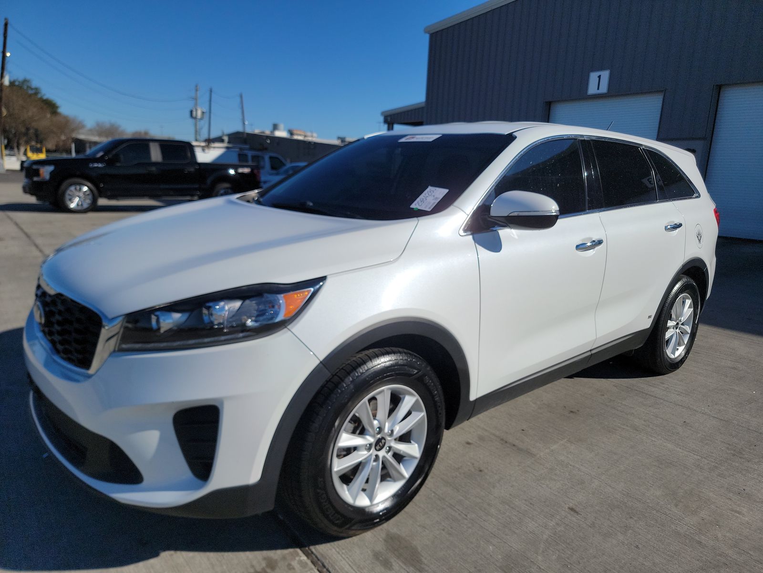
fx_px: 529
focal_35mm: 24
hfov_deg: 71.6
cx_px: 382
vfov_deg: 56.8
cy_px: 286
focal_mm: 6.7
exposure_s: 1/2483
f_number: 1.8
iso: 50
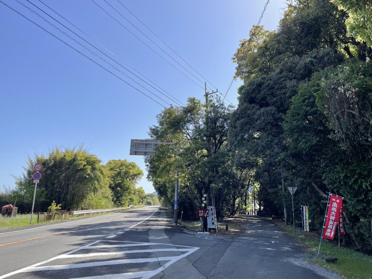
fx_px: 279
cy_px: 140
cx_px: 186
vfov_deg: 53.1
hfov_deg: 67.3
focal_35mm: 26
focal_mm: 4.2
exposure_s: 1/1618
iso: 32
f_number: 1.6
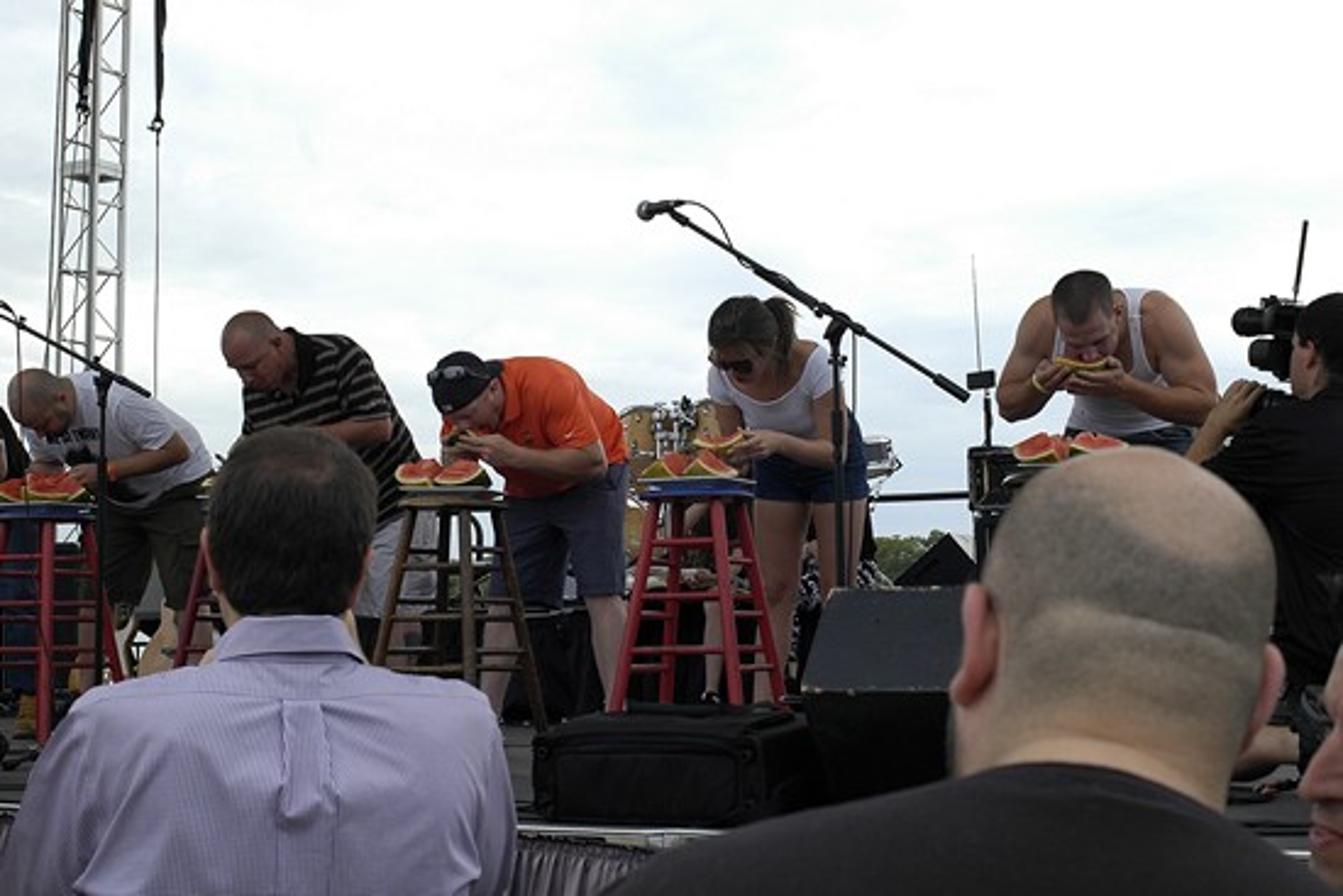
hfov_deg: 35.0
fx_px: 2127
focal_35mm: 57
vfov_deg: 23.8
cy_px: 448
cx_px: 672
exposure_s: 1/320
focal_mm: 38
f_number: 9
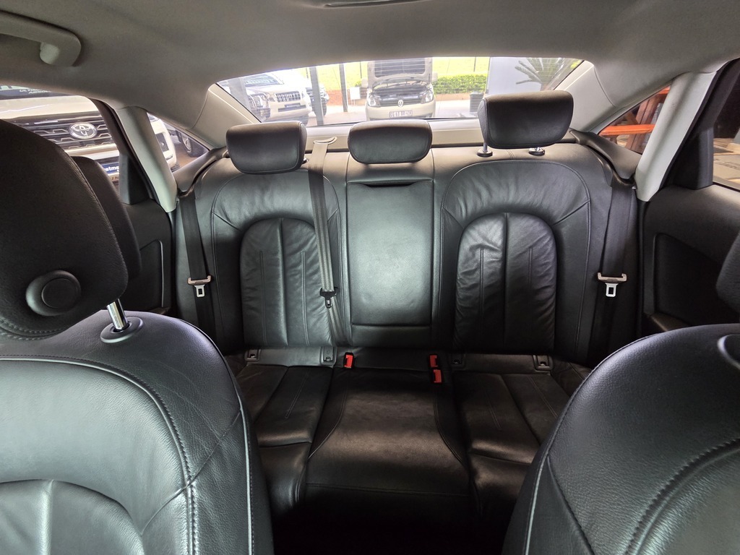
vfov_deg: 89.9
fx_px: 278
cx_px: 370
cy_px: 278
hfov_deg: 106.2
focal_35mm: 13
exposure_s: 1/50
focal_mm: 2.2
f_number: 2.2
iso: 640
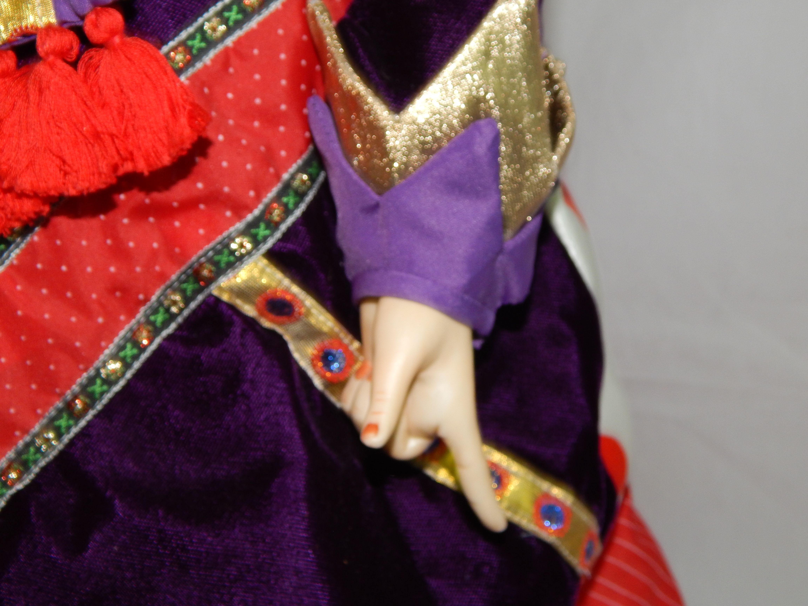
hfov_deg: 38.9
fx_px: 1144
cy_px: 303
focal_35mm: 49
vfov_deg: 29.7
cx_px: 404
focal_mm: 8.6
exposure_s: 1/30
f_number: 7.4
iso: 200
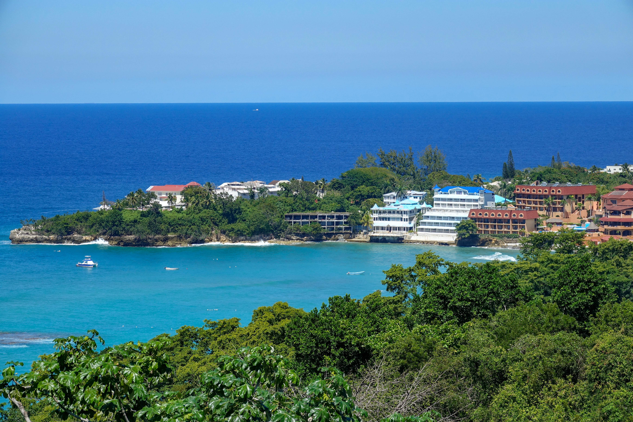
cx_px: 316
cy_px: 211
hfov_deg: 16.7
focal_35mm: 123
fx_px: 2163
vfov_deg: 11.1
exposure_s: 1/800
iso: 100
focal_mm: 44.9
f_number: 4
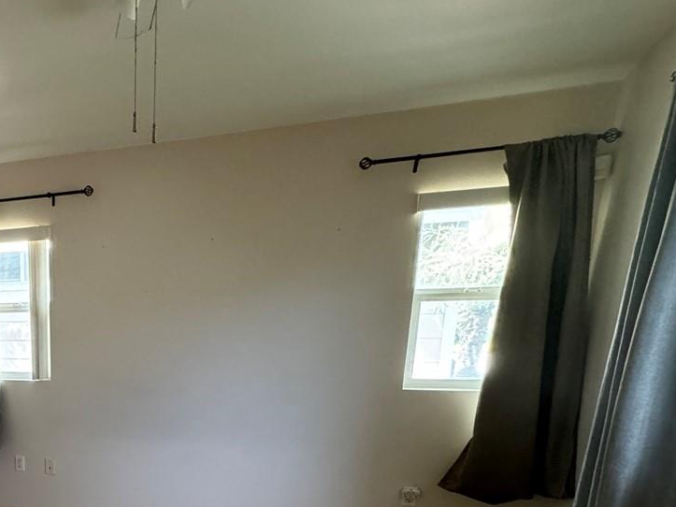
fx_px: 605
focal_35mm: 31
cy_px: 442
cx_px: 21
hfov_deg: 49.2
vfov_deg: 42.2
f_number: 2.2
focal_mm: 2.22
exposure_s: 1/83
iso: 320
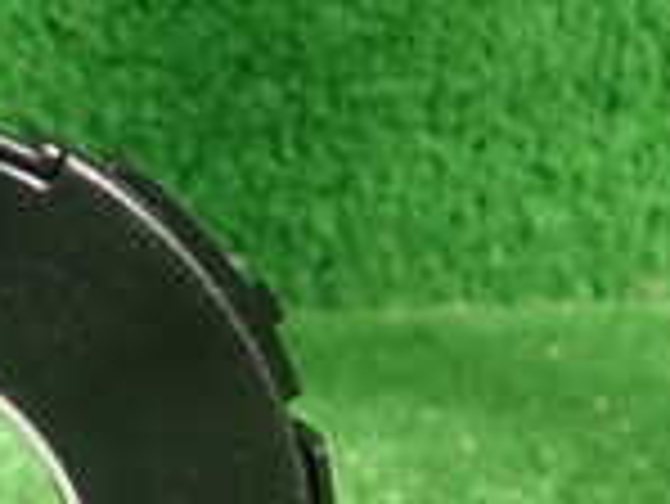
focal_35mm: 121
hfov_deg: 15.4
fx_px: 2344
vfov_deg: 11.4
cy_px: 904
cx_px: -216
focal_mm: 5.5
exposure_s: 1/160
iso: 100
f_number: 2.3
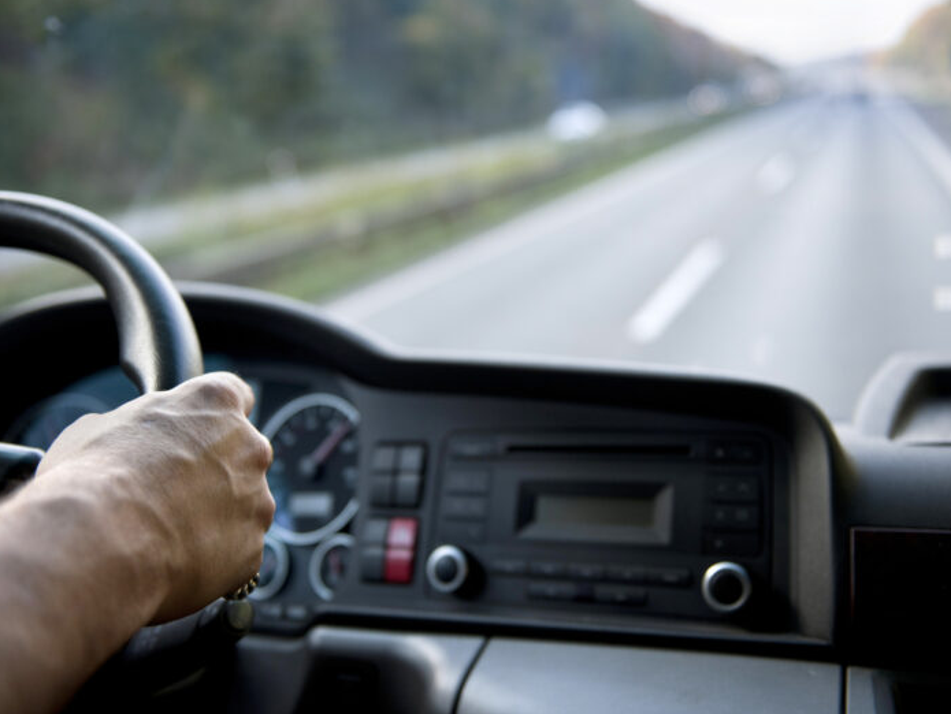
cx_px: 468
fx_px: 1154
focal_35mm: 42
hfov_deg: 44.8
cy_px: 357
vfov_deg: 34.4
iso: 200
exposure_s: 1/500
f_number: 2.8
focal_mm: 38
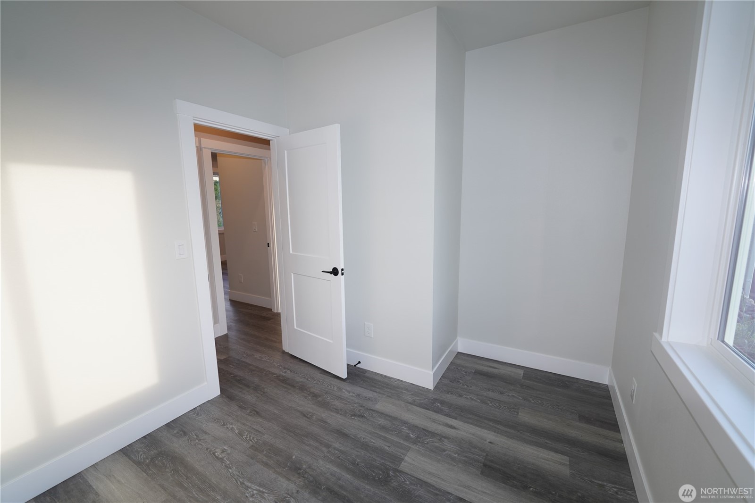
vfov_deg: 81.2
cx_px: 378
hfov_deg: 104.3
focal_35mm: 14
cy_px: 252
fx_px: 294
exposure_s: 1/60
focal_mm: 14
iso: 100
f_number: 4
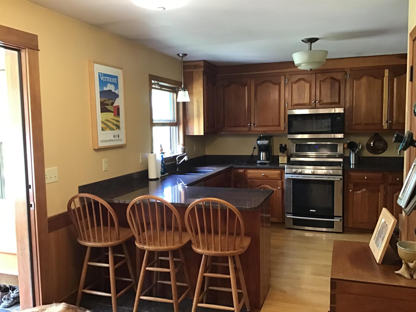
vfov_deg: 45.4
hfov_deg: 58.4
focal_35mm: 31
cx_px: 208
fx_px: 373
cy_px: 156
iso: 200
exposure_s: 1/17
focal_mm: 3.3
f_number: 2.4
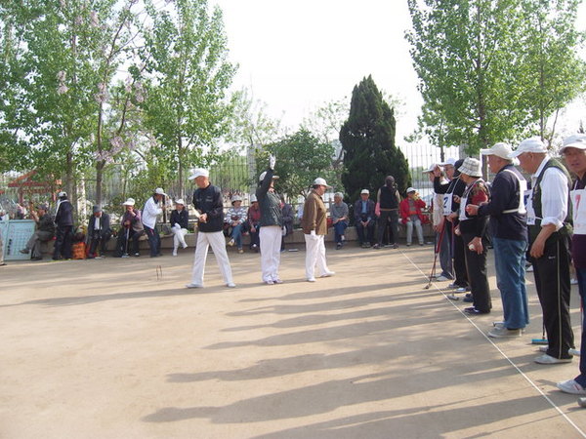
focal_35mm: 34
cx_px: 293
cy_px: 220
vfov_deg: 41.8
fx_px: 576
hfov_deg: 54.0
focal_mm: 7.3
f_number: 7
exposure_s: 1/125
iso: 100
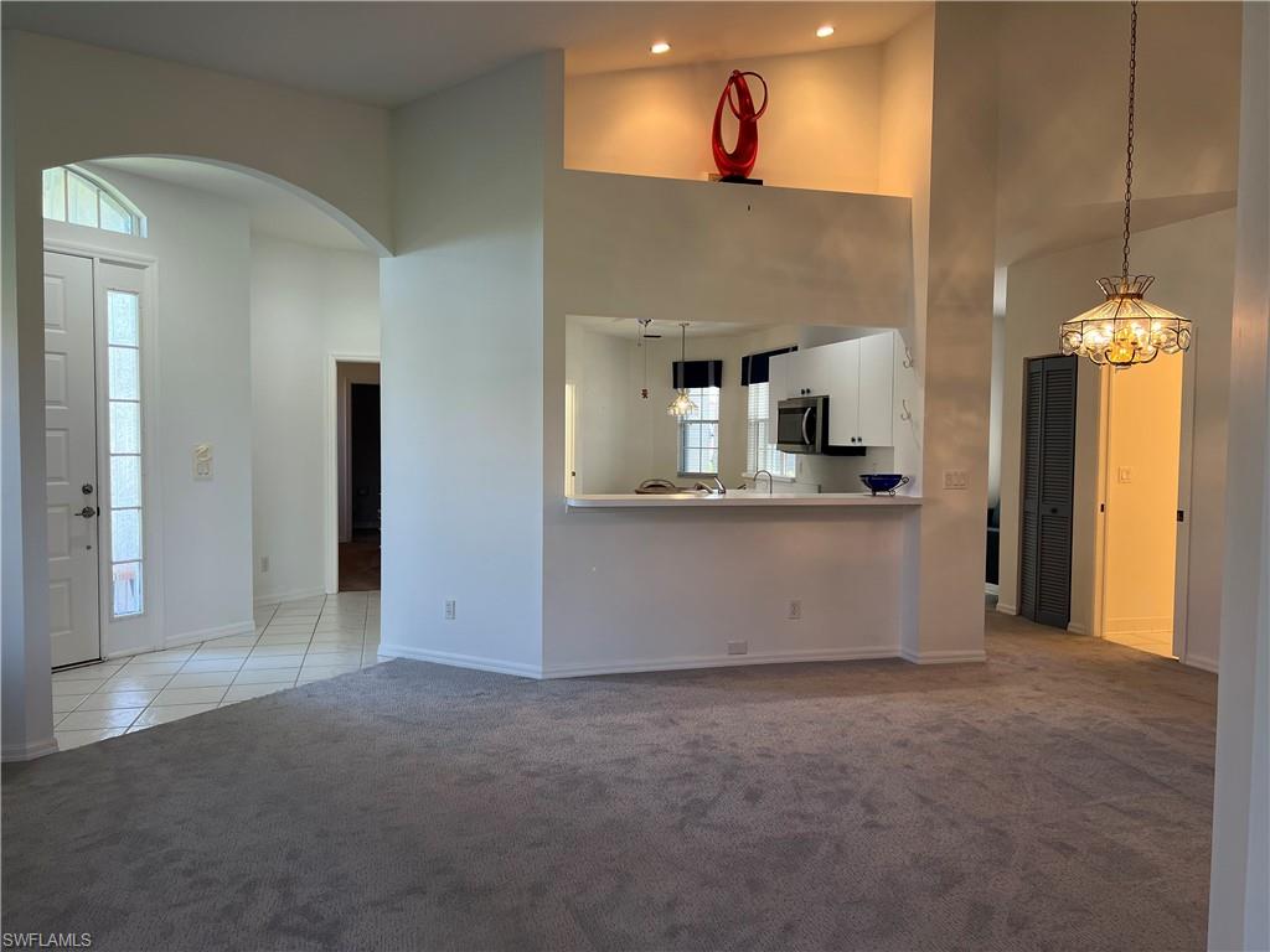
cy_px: 476
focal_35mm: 26
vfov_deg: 53.1
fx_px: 954
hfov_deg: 67.3
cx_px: 635
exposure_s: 1/120
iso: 125
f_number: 1.5
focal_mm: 5.7
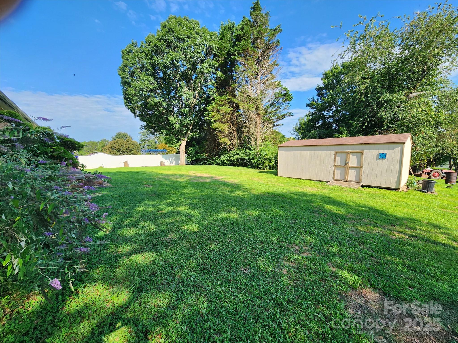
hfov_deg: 106.2
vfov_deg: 89.9
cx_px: 229
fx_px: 172
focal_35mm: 13
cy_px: 172
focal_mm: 2.2
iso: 50
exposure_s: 1/861
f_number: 2.2
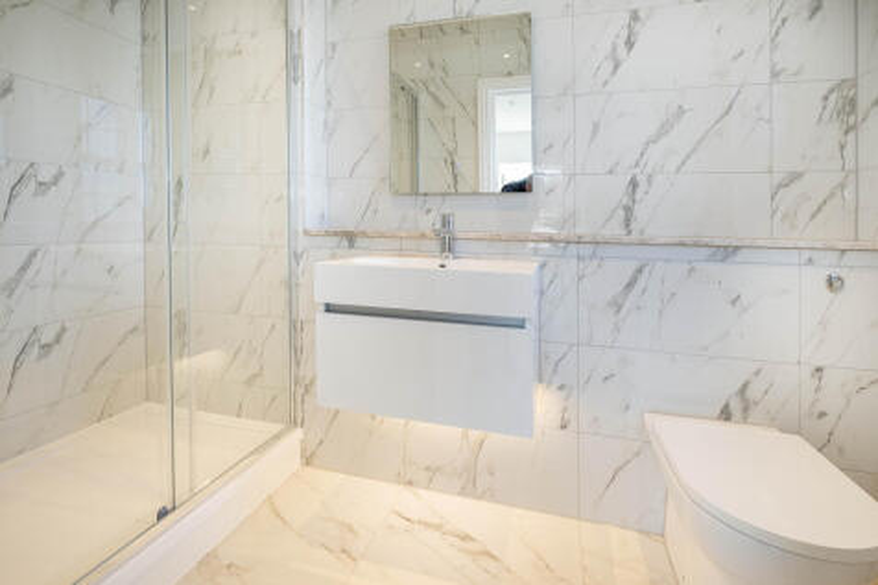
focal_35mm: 15
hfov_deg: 100.4
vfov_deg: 77.3
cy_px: 292
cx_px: 439
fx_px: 366
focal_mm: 10
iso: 320
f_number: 6.4
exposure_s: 1/25
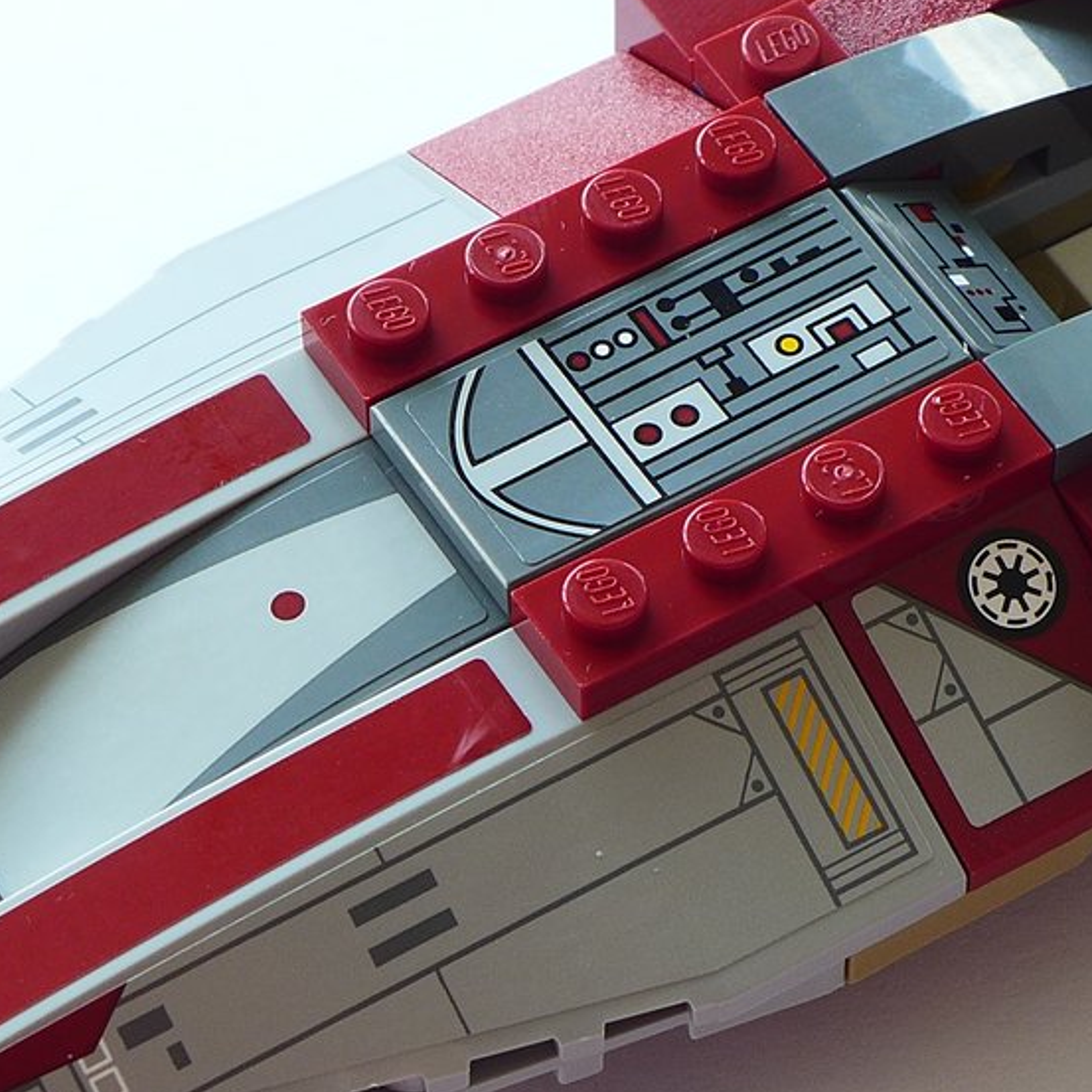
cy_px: 454
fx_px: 6210
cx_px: 719
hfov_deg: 10.0
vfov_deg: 10.0
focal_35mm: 174
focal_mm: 11.8
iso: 80
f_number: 4
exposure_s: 1/40
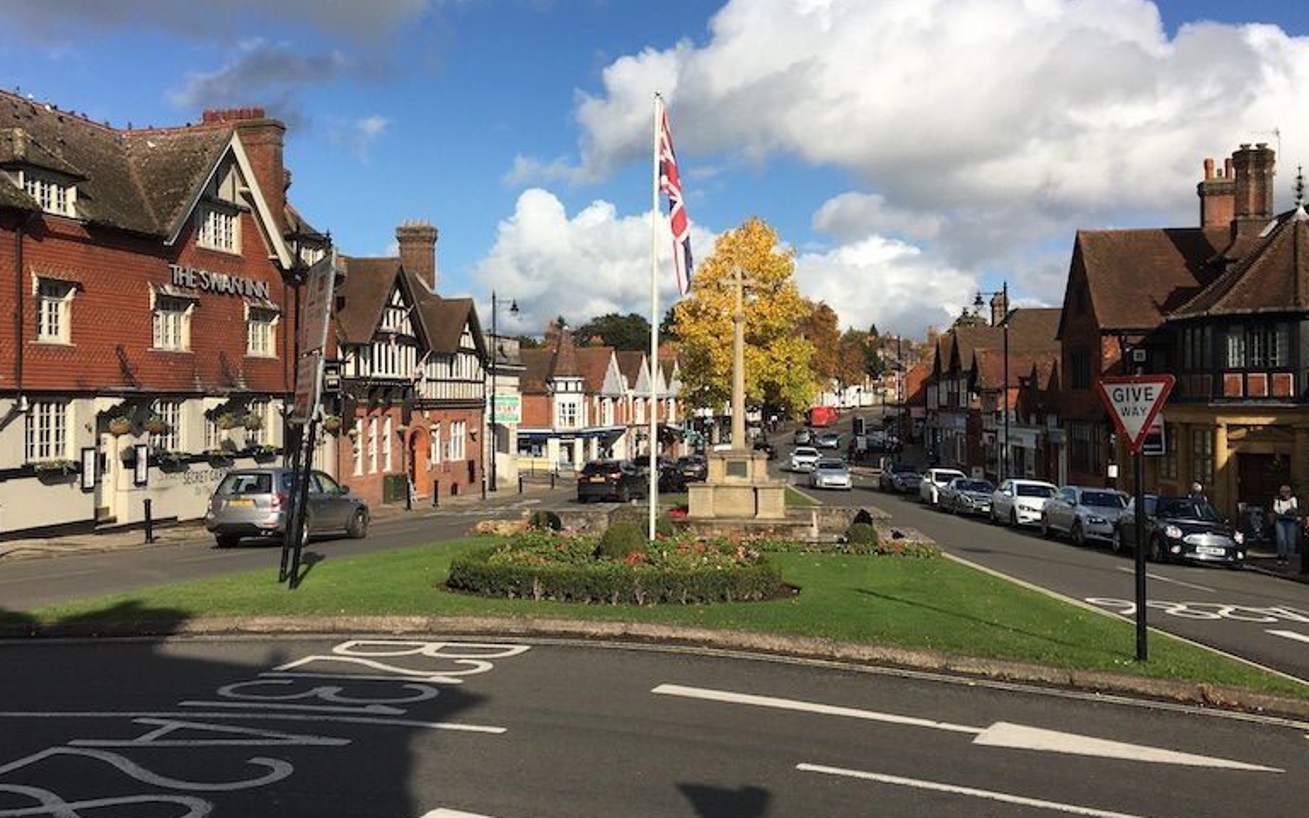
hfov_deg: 59.6
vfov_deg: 39.4
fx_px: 1142
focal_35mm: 32
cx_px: 636
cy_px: 383
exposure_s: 1/2331
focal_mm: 4.15
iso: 25
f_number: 2.2
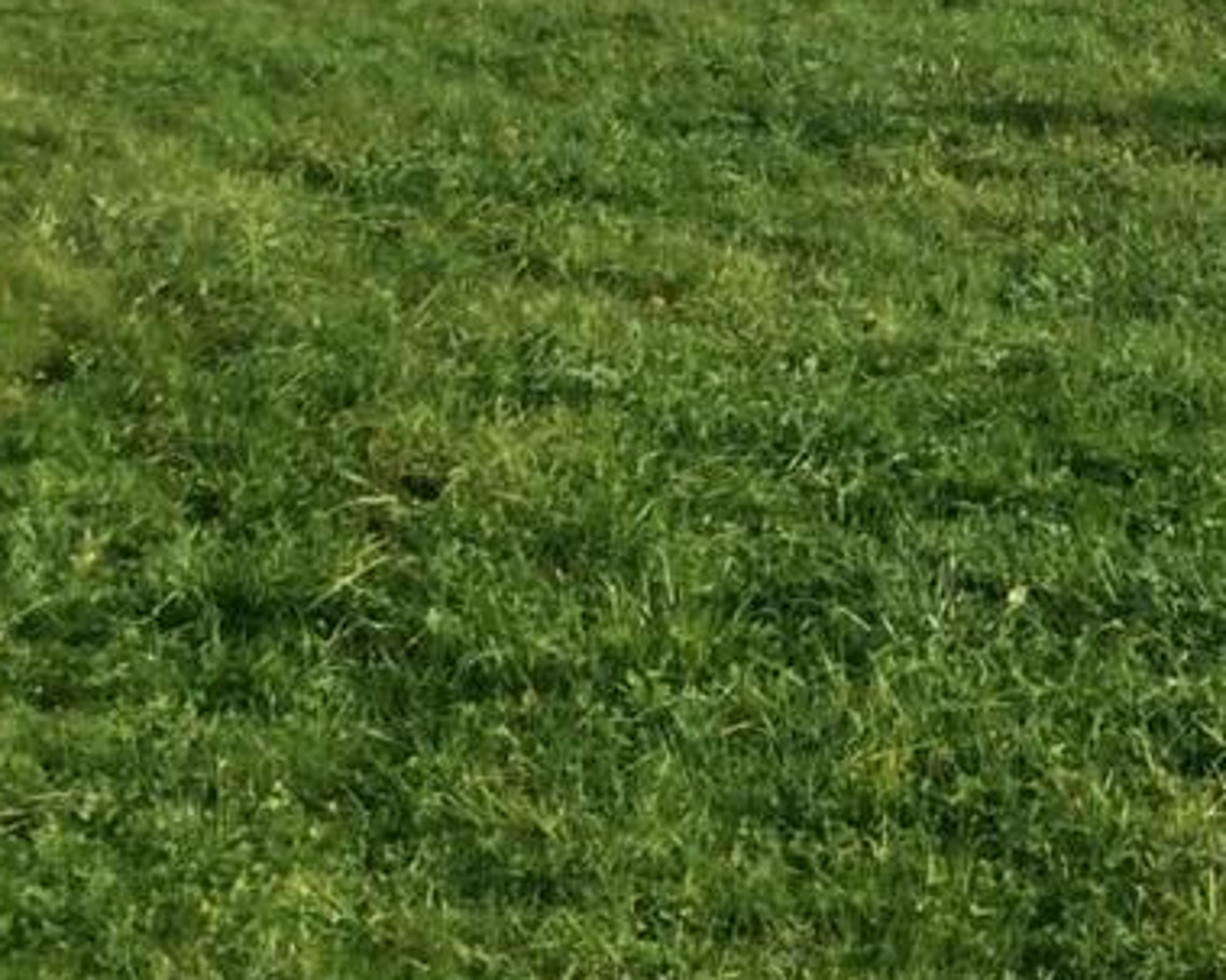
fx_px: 3990
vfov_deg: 13.5
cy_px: -286
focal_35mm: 110
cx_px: 1297
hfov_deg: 17.0
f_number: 2.4
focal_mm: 3.3
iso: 32
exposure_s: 1/1845
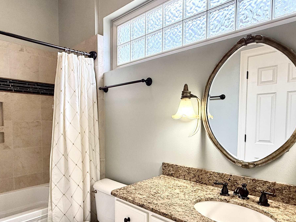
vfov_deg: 56.4
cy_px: 132
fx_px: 205
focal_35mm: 24
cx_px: 138
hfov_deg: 71.5
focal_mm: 2.22
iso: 200
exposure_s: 1/120
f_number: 2.2
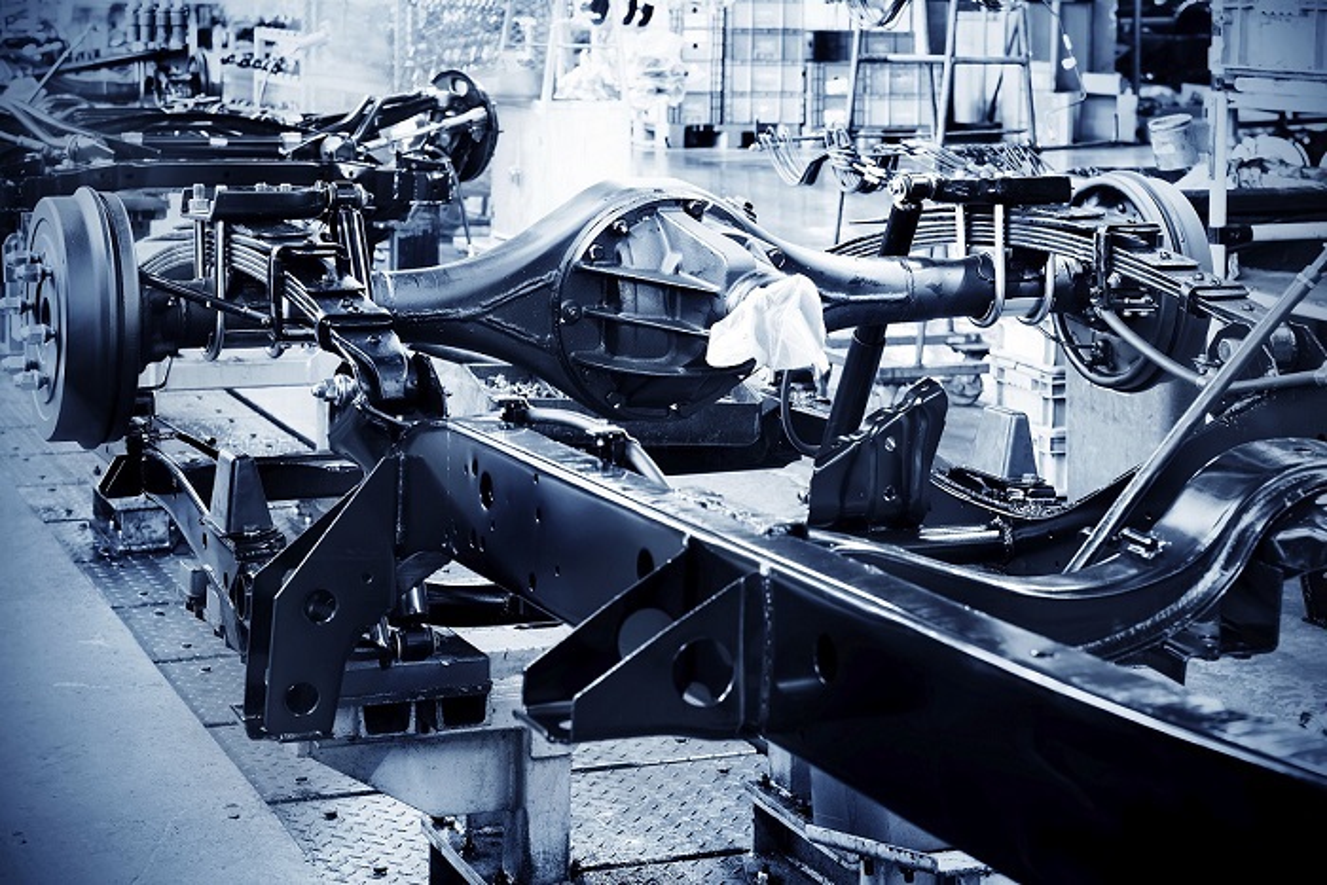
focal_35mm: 70
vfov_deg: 19.5
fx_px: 2581
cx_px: 664
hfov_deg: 28.8
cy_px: 442
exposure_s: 4
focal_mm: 70
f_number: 11
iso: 100
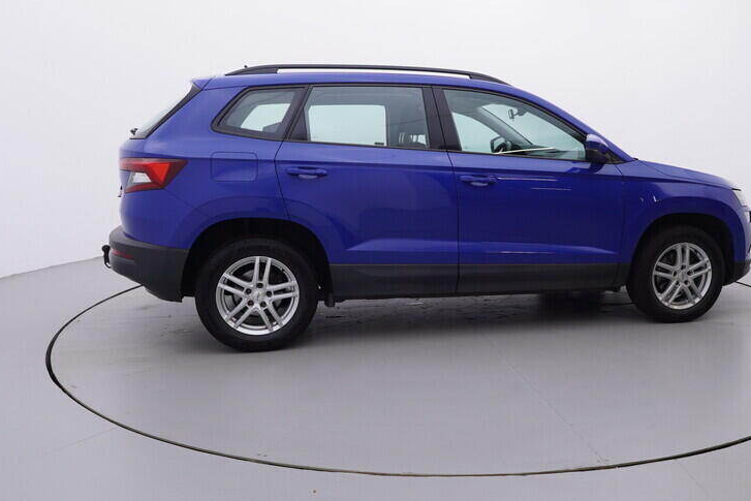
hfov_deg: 58.6
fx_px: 661
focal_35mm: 32
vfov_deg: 41.5
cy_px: 239
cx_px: 457
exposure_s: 1/80
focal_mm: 15
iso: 200
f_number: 5
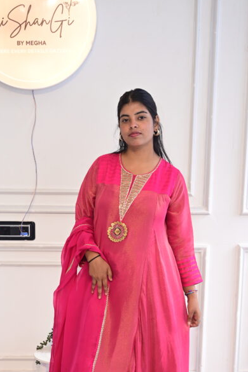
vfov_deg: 31.3
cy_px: 282
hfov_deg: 21.5
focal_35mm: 63
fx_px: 651
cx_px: 93
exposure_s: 1/125
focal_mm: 41
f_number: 5.6
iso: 200
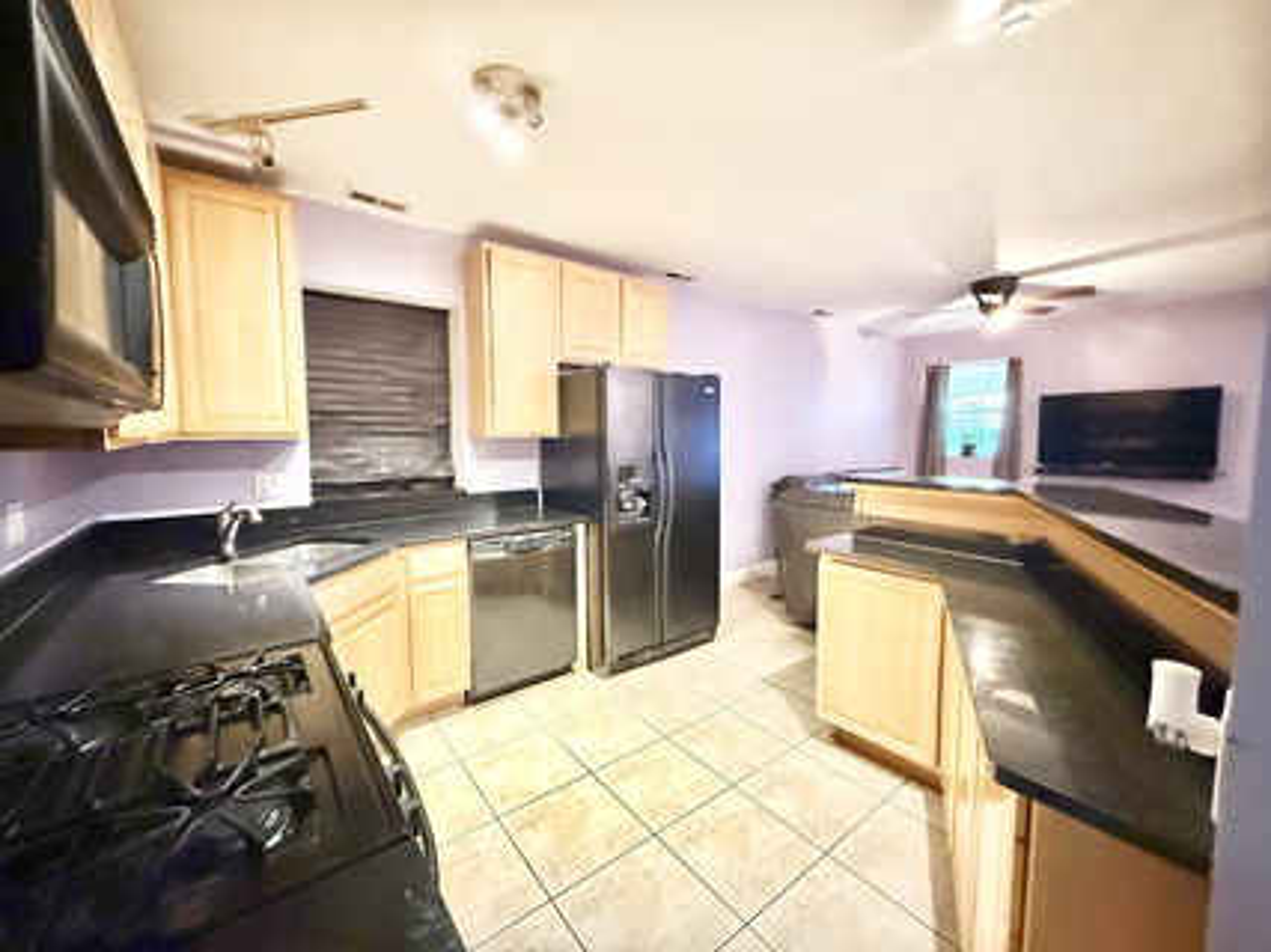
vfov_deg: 85.6
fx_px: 514
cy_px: 476
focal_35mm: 14
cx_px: 636
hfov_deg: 102.1
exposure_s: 1/40
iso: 1600
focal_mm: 2.22
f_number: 2.2
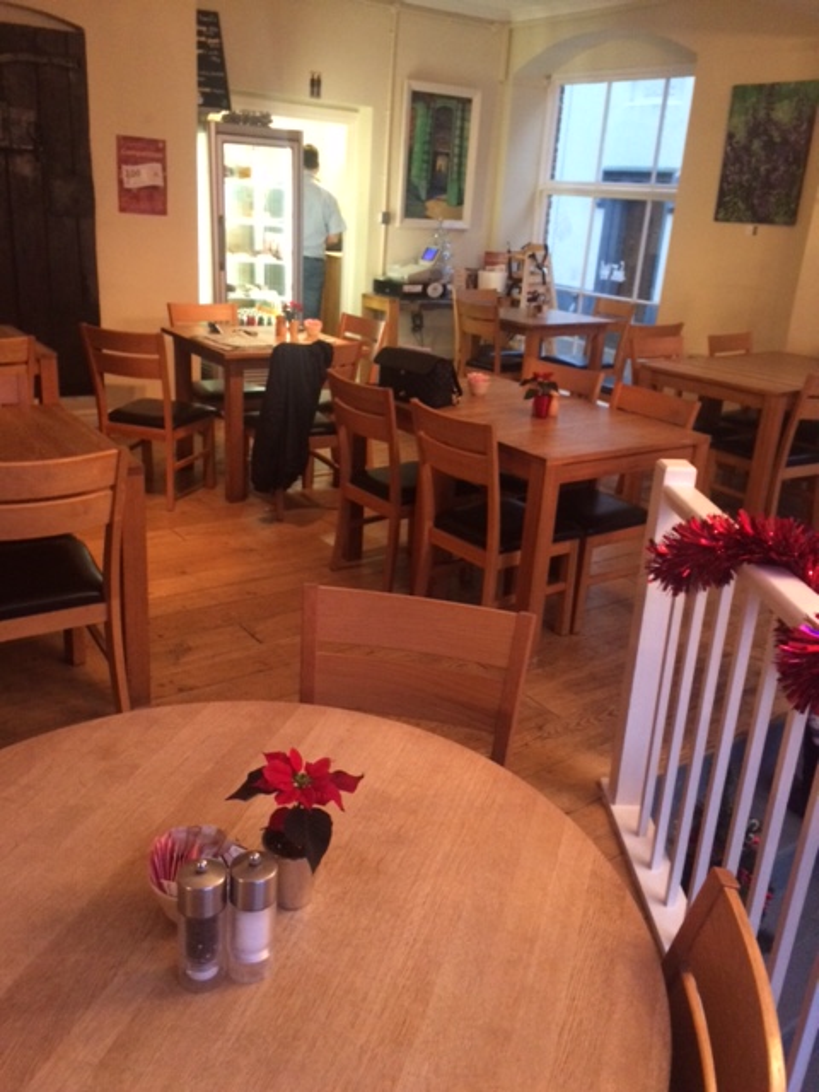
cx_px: 410
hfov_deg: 48.2
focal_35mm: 29
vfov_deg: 61.7
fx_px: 915
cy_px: 546
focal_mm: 4.15
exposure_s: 1/30
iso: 320
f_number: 2.2
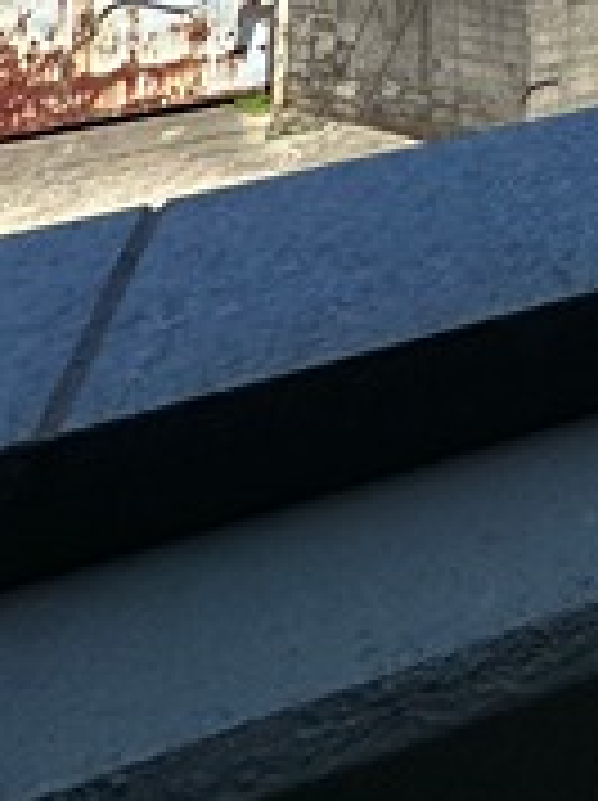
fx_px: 1455
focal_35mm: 63
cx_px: 1331
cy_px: -724
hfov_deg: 15.7
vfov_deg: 19.9
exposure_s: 1/3040
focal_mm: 2.22
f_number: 2.2
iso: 50
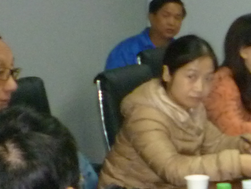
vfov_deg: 10.1
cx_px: 444
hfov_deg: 12.3
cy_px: 105
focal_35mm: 147
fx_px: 1066
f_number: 3.3
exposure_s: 1/30
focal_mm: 5.2
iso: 500
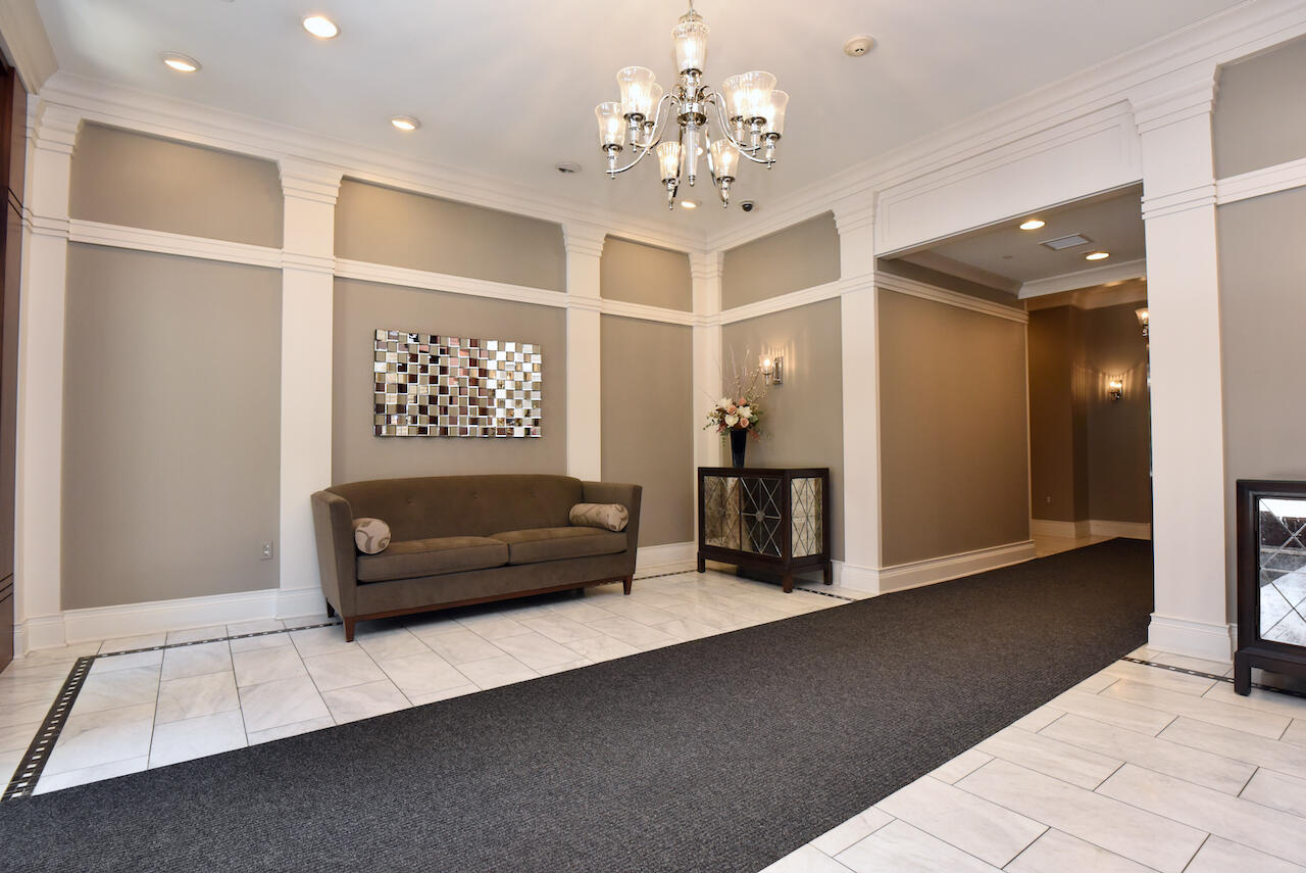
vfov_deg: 70.5
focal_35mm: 17
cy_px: 436
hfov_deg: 93.2
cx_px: 653
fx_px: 617
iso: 2500
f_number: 8
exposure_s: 1/60
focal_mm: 17
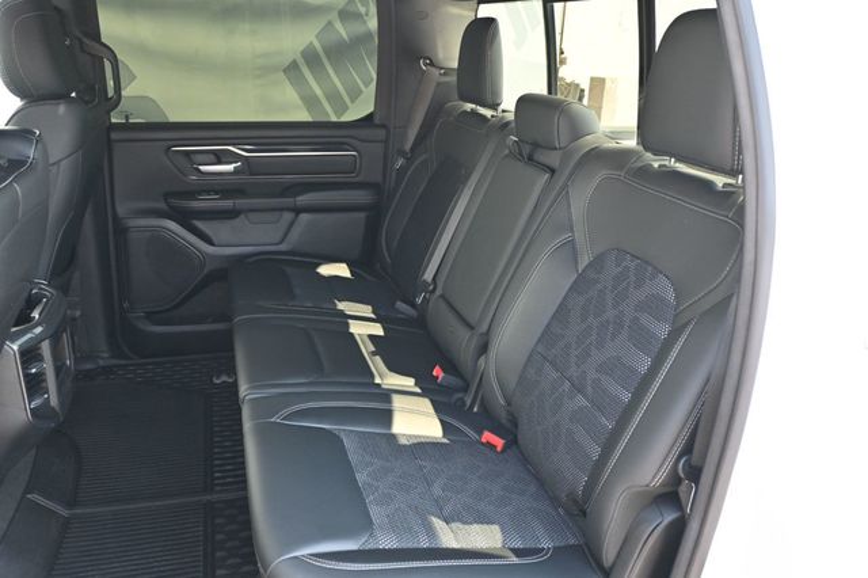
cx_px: 434
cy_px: 289
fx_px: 723
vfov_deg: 43.6
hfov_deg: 62.0
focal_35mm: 30
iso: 800
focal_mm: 20
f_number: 3.8
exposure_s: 1/125
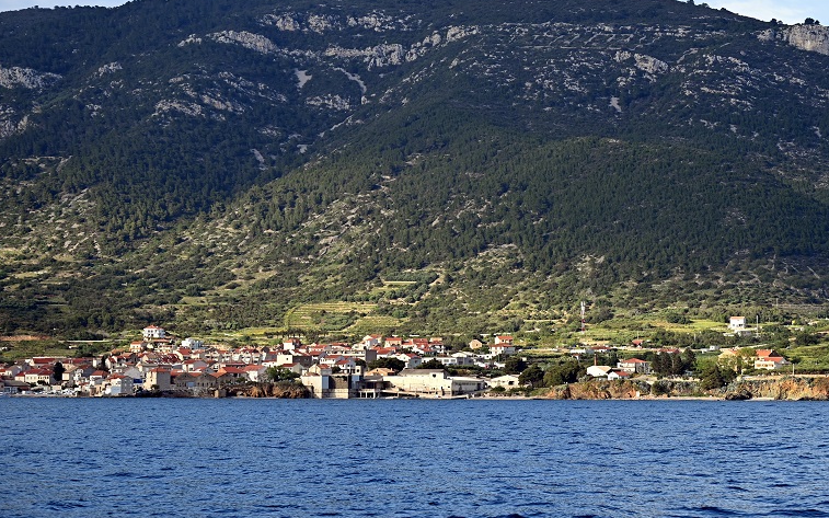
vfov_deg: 10.2
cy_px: 208
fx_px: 2892
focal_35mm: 128
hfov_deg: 16.3
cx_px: 511
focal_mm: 100
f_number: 5.6
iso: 200
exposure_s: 1/500
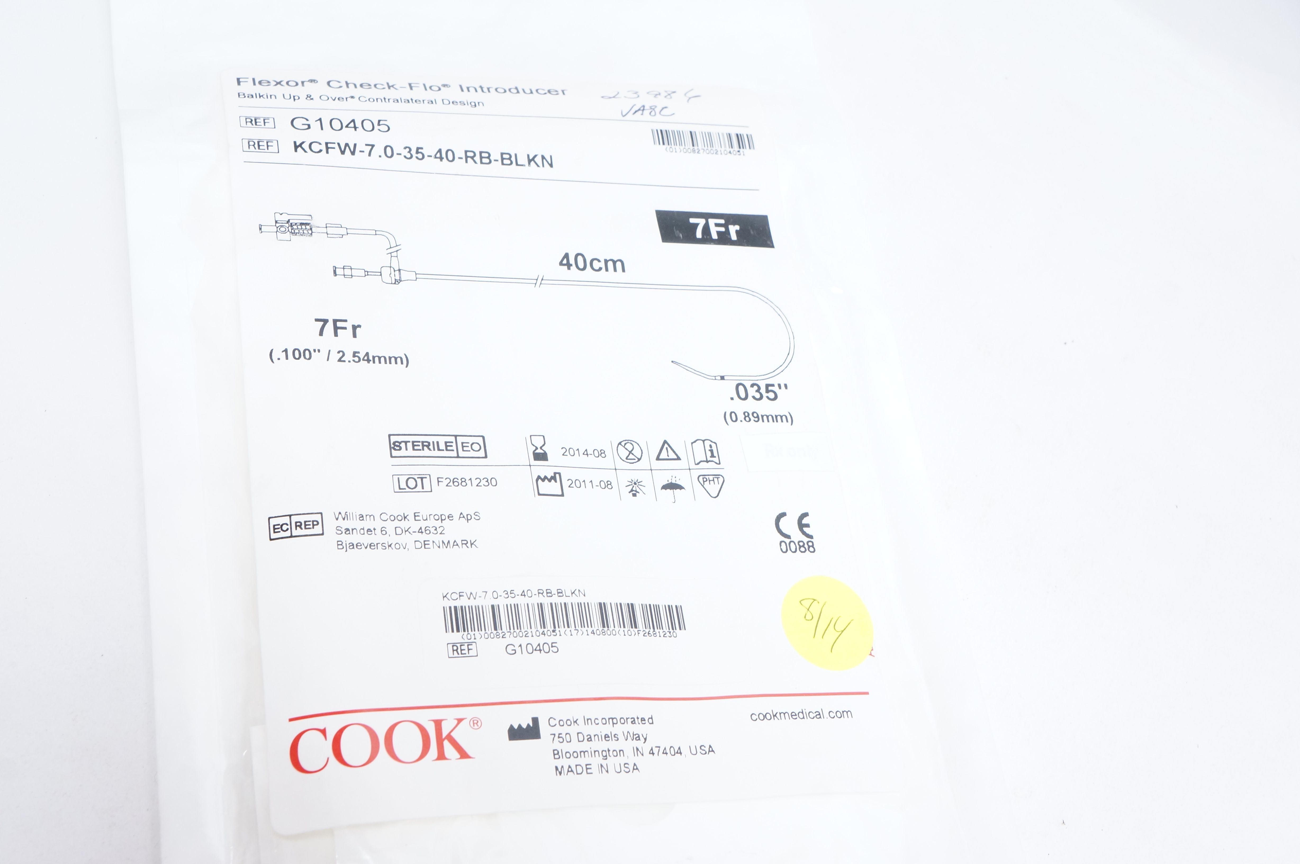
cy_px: 432
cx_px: 650
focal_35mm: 46
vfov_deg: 28.9
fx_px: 1677
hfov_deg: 42.4
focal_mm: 31
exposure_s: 1/15
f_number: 9
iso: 800
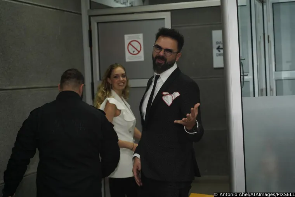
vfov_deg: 18.0
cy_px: 98
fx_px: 623
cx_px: 148
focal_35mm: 76
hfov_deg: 26.6
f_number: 4
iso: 2000
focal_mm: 76
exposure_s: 1/200
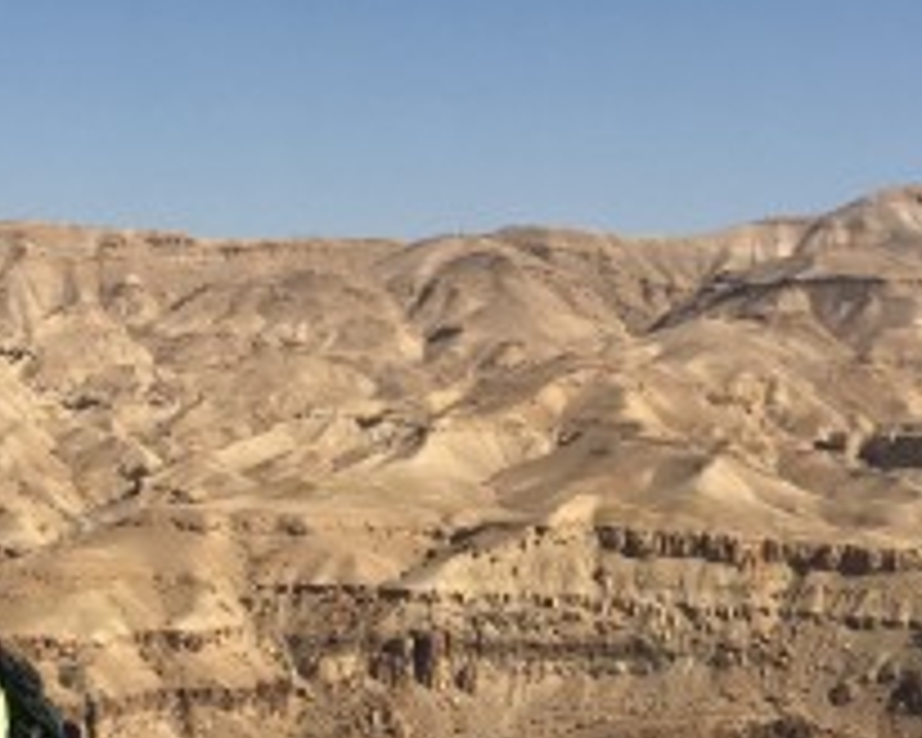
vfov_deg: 18.5
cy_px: 351
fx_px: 2265
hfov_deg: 22.9
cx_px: 315
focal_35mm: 83
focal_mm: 4.15
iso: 25
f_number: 2.2
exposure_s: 1/2653
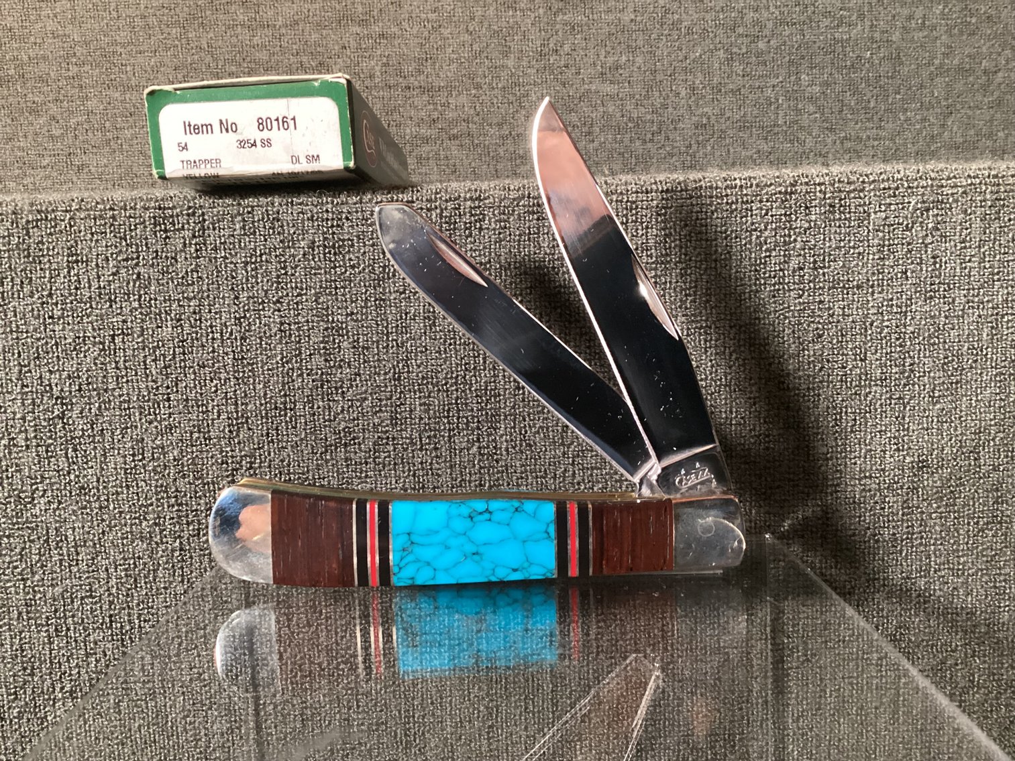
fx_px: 909
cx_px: 508
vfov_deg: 45.4
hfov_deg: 58.3
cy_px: 380
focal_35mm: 31
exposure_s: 1/30
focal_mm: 3.3
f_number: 2.4
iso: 500
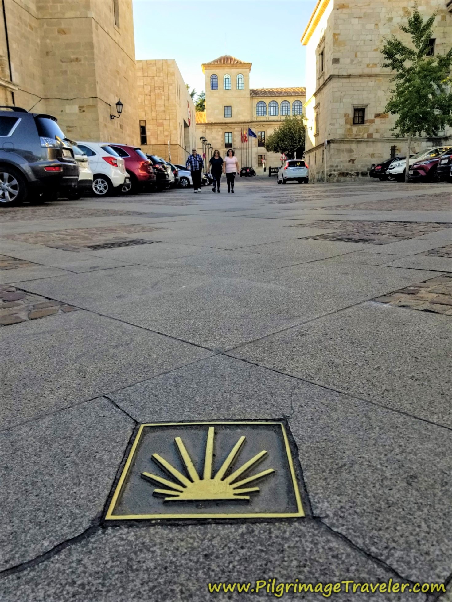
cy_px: 301
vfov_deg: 67.3
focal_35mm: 26
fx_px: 453
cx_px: 226
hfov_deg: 53.1
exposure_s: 1/534
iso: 50
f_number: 1.7
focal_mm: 4.3
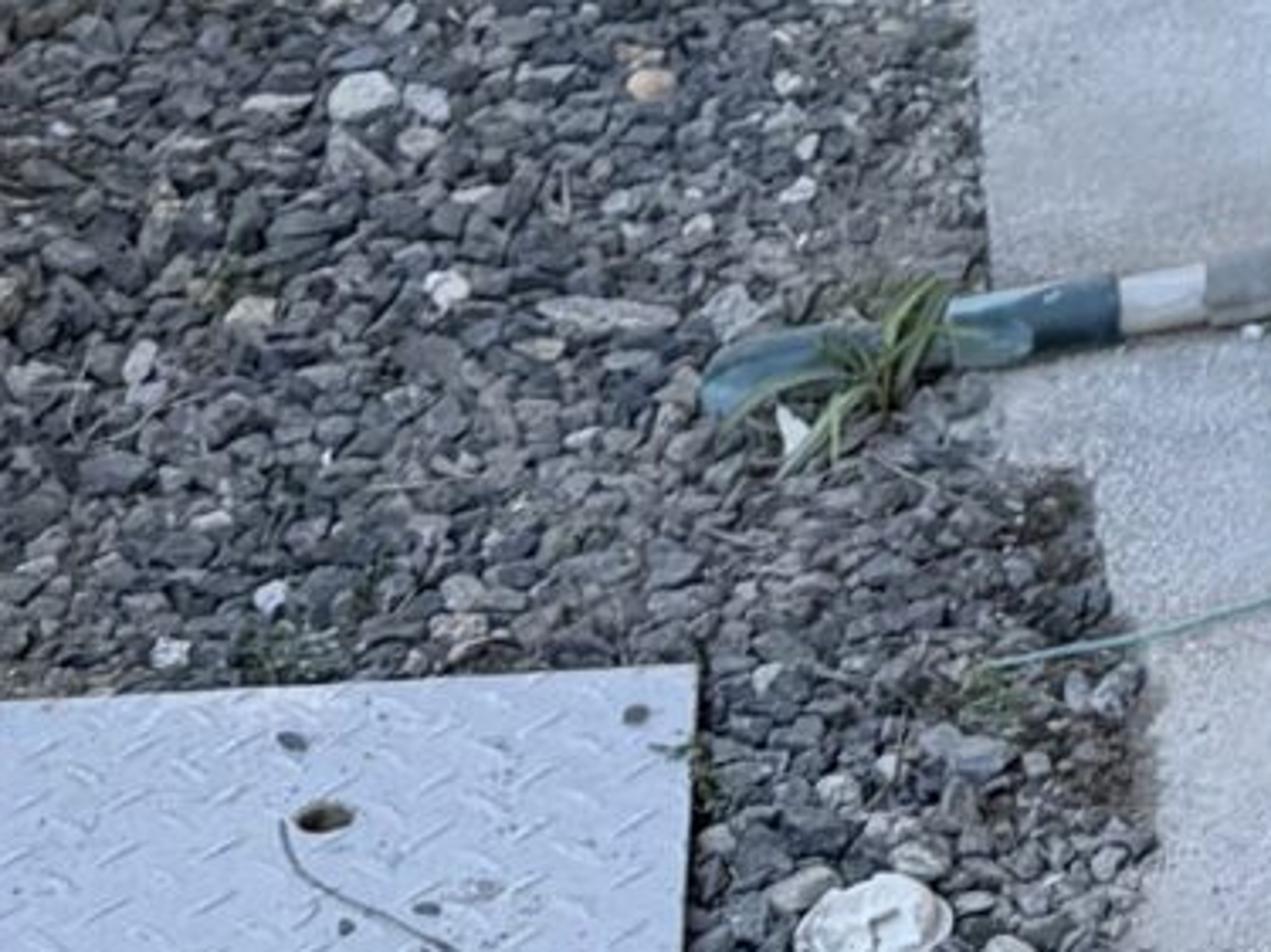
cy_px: -1738
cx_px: 2291
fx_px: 6020
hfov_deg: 11.2
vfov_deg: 8.0
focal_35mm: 164
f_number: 1.78
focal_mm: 6.76
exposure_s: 1/497
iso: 80
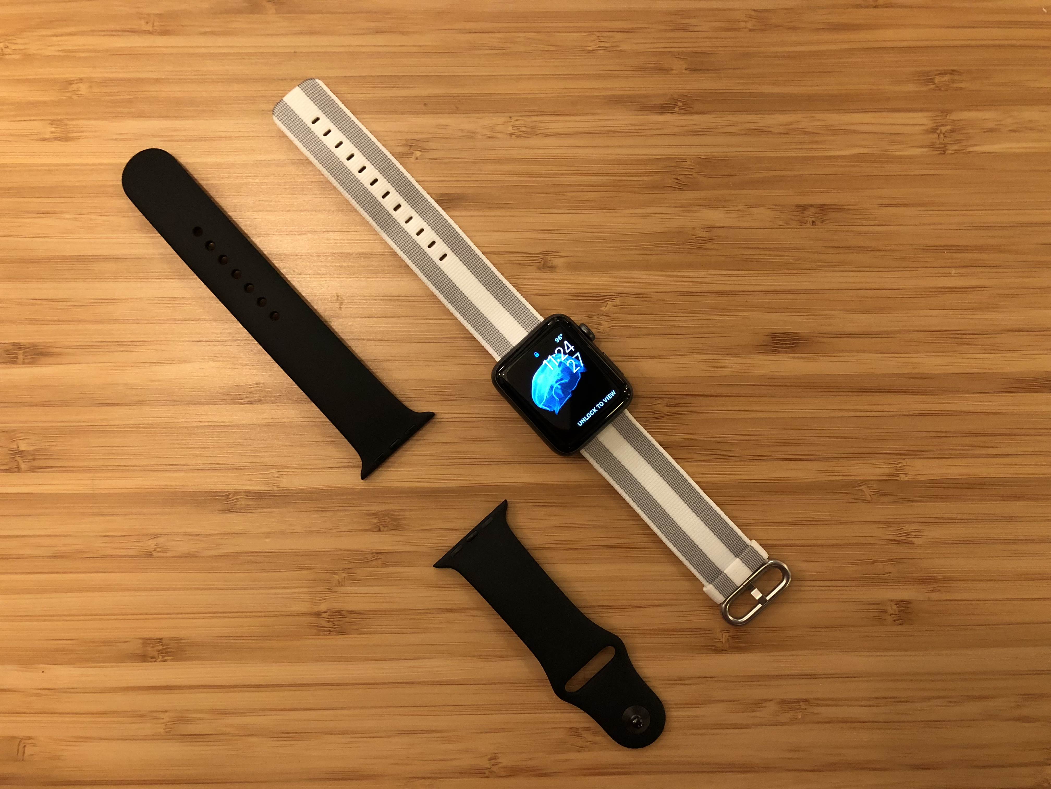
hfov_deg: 61.7
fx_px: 880
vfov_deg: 48.2
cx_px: 526
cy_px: 394
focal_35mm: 29
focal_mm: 3.99
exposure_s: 1/13
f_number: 1.8
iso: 100
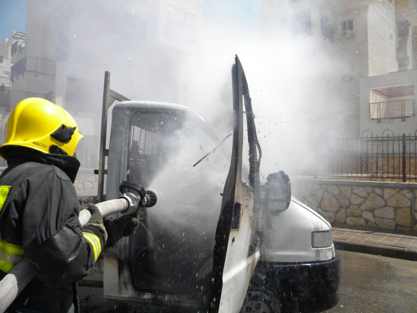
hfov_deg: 63.4
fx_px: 337
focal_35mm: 28
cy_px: 156
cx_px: 208
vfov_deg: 49.7
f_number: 7
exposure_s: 1/293
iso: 80
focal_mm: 5
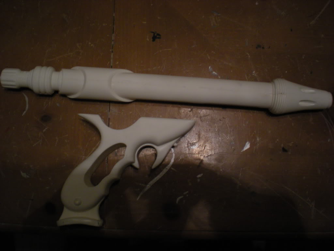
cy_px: 126
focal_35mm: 38
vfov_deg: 37.7
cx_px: 167
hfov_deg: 49.0
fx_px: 367
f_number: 3.1
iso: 200
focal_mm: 6.3
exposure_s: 1/18
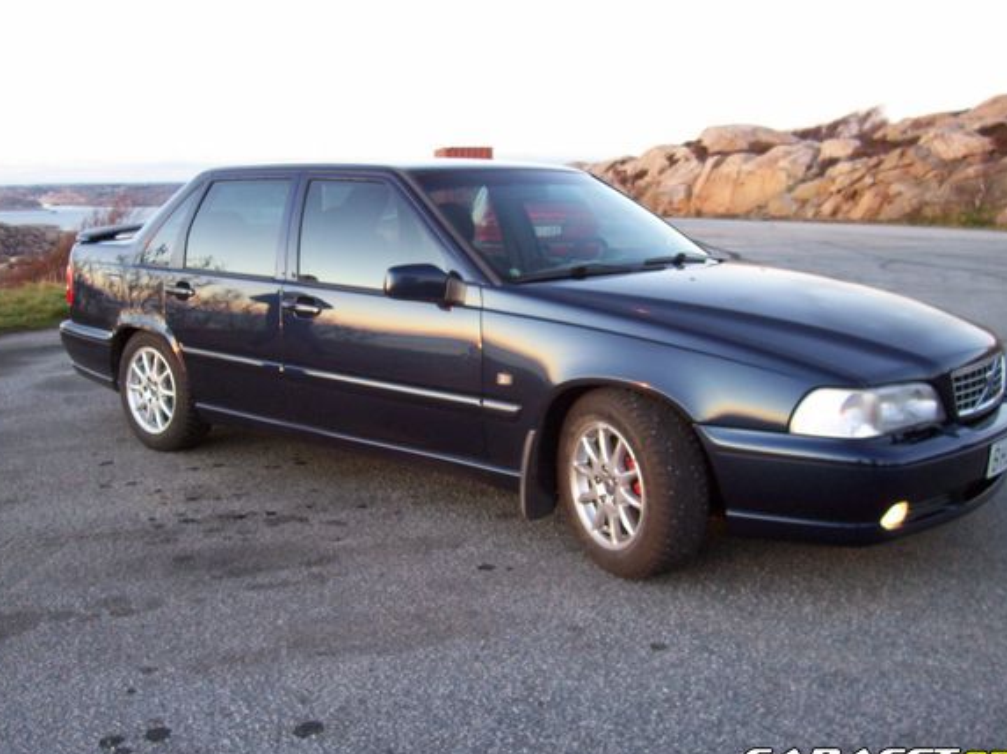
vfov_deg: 37.7
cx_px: 482
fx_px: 1105
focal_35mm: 38
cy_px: 353
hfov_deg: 49.0
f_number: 2.7
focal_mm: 5.6
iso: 80
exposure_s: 1/33.3
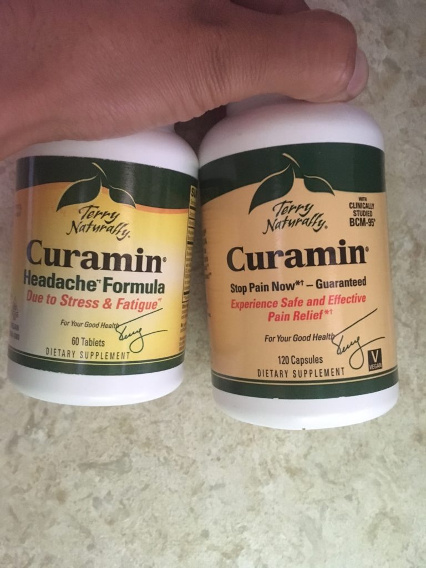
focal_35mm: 29
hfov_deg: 48.2
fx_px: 476
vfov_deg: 61.7
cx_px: 213
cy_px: 284
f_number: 2.2
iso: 320
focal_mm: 4.15
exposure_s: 1/15
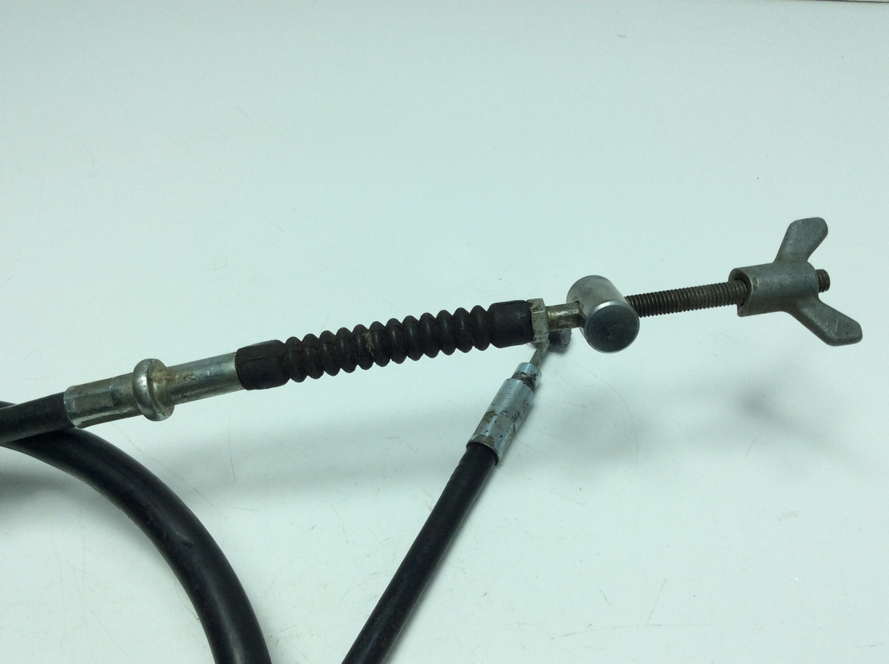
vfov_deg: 44.1
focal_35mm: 32
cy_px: 332
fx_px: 821
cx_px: 444
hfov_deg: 56.9
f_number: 2.4
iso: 32
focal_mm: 3.3
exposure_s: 1/602
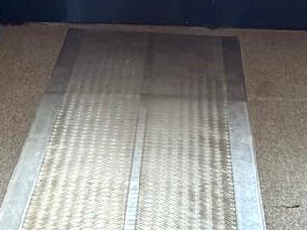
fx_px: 1330
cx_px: 22
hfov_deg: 13.0
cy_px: -271
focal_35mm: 150
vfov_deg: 9.1
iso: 320
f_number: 1.78
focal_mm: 6.76
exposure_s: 1/60
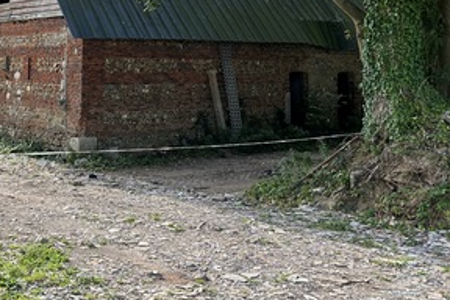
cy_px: 9
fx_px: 650
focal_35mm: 52
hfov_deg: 35.7
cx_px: 36
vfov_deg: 24.9
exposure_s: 1/971
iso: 80
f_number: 1.78
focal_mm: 6.86
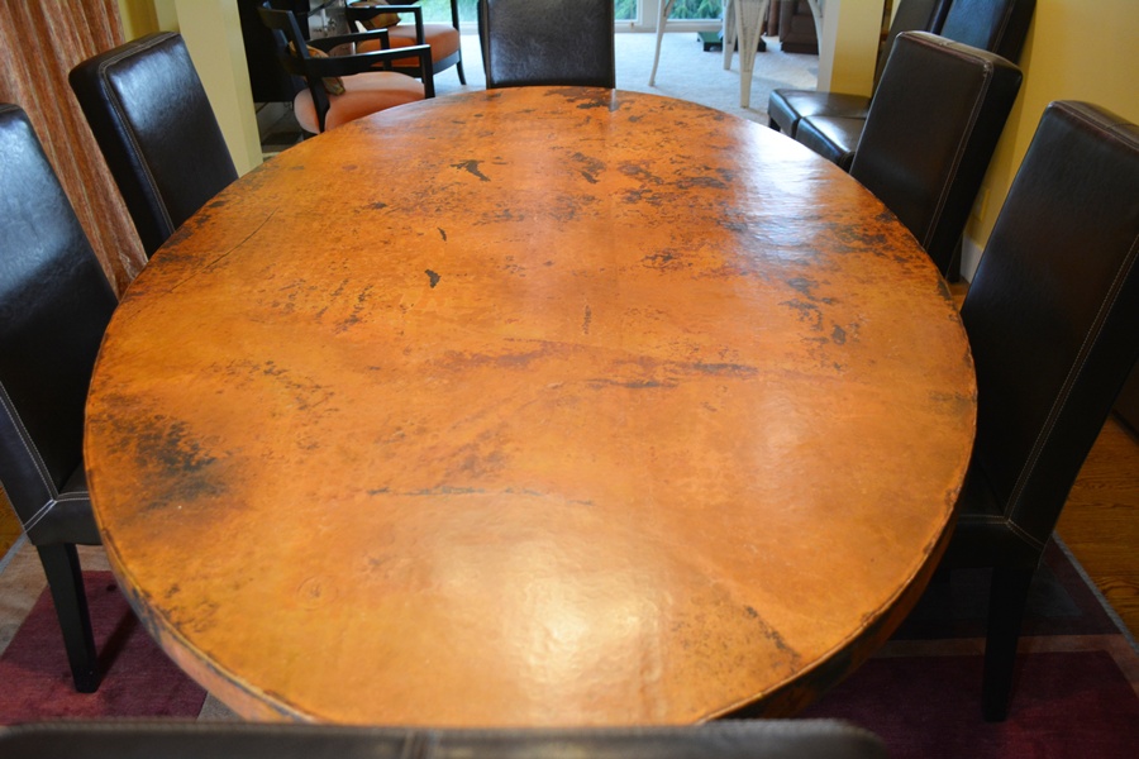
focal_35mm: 27
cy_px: 380
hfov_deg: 67.4
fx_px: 854
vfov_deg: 47.9
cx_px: 570
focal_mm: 18
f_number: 4
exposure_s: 1/60
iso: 800
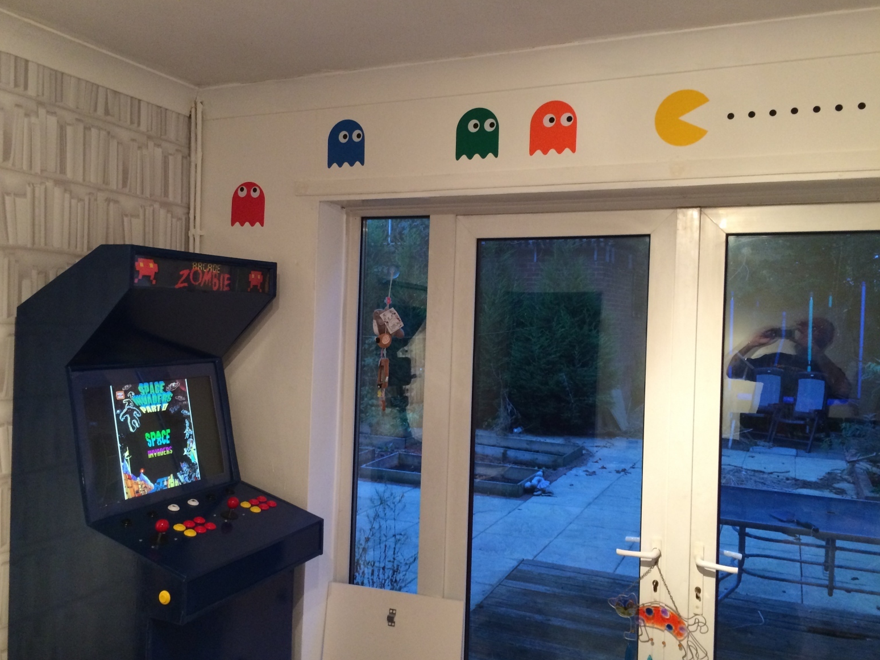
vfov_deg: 45.4
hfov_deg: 58.3
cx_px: 429
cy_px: 325
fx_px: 788
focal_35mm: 31
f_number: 2.2
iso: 200
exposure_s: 1/30
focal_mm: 4.12
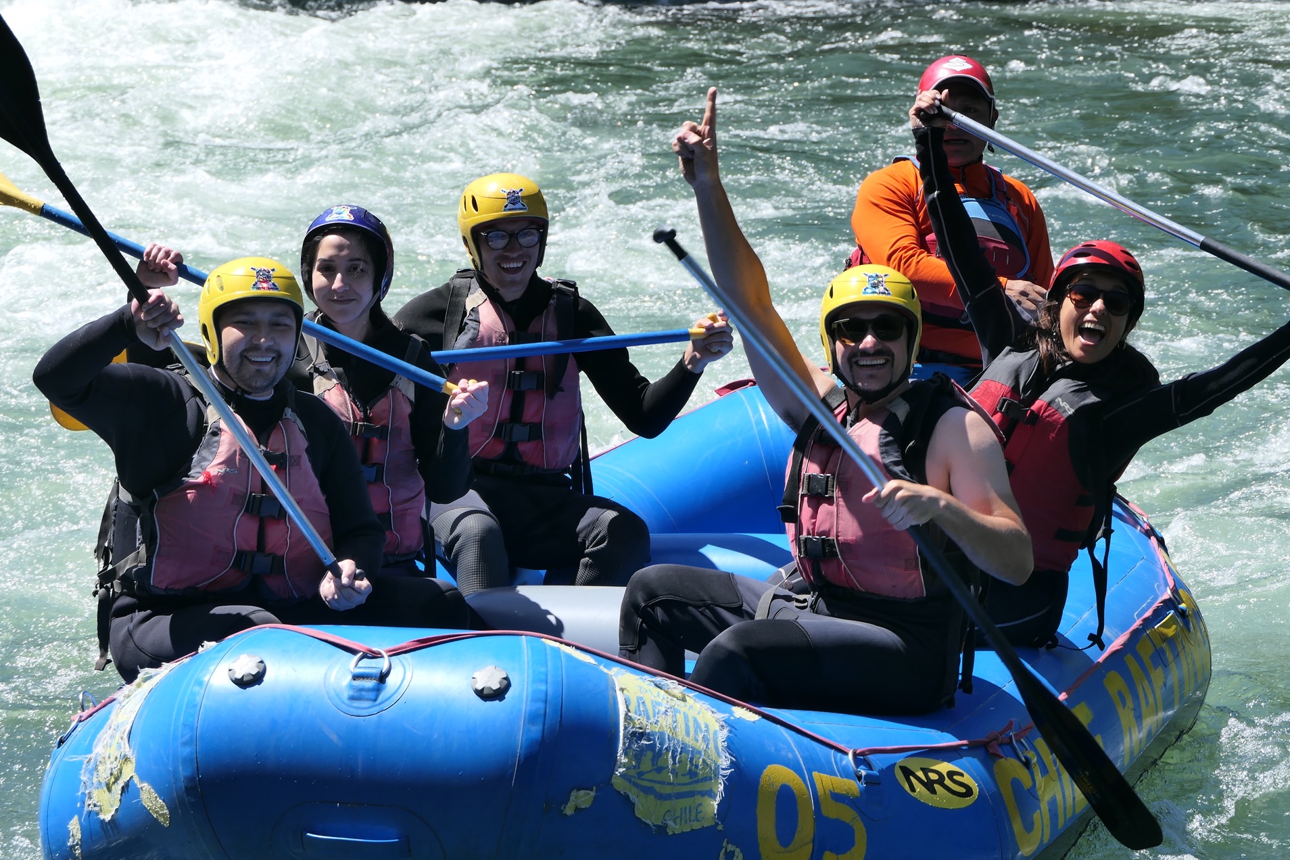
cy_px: 430
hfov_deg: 13.0
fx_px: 5661
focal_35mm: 158
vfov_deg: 8.7
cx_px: 644
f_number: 5.6
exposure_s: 1/400
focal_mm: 57.9
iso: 125
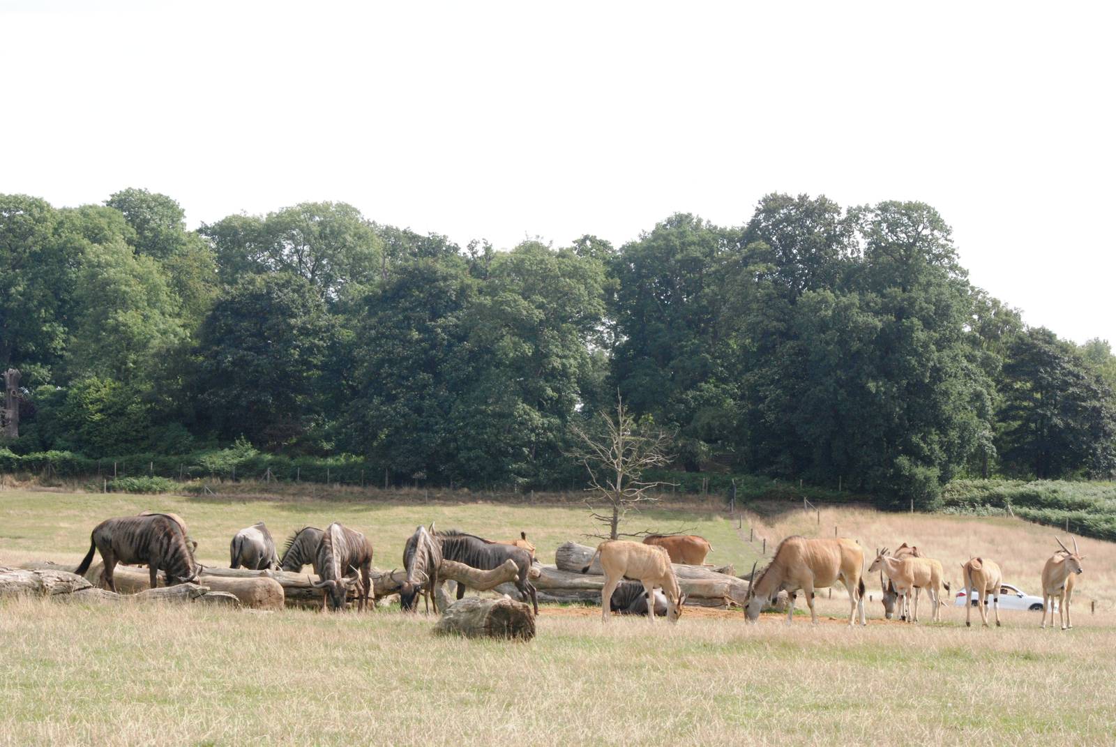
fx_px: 3259
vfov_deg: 13.1
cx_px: 558
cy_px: 374
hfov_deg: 19.4
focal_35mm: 105
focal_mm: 70
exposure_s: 1/200
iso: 400
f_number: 13
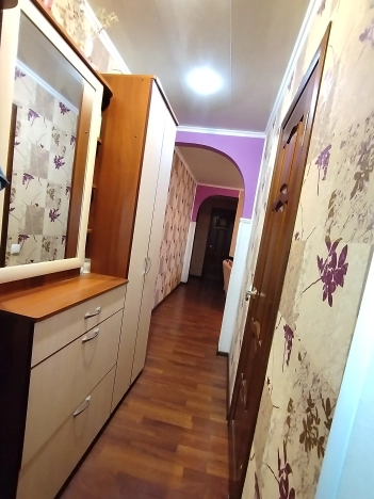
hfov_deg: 74.7
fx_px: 245
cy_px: 250
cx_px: 187
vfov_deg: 91.0
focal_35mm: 17
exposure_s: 1/20
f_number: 2.2
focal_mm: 1.42
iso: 769
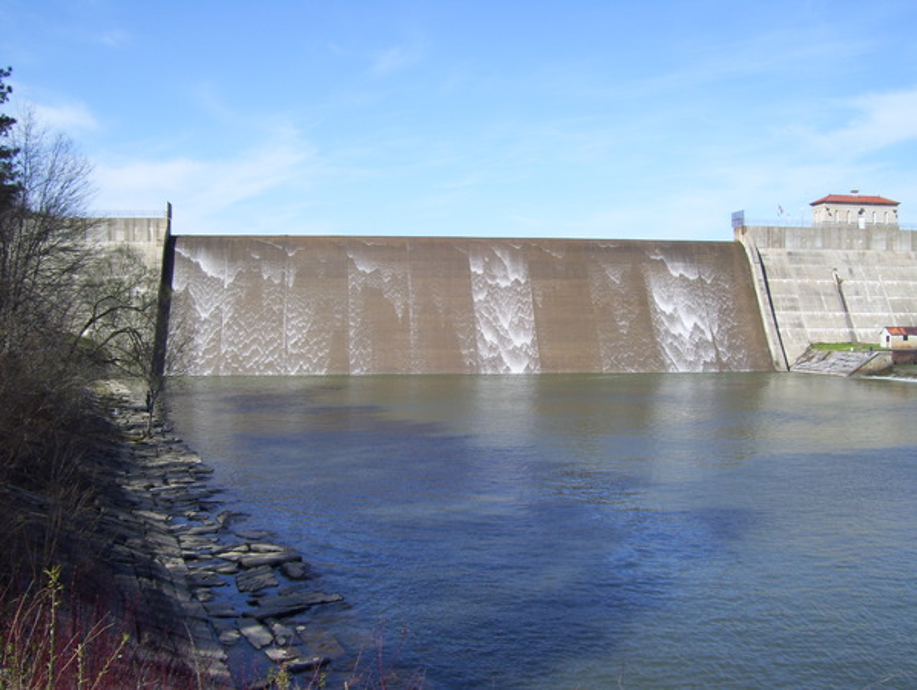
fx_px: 955
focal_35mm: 36
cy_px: 345
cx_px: 458
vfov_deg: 39.7
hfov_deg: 51.3
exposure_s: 1/500
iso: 80
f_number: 4.8
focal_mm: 6
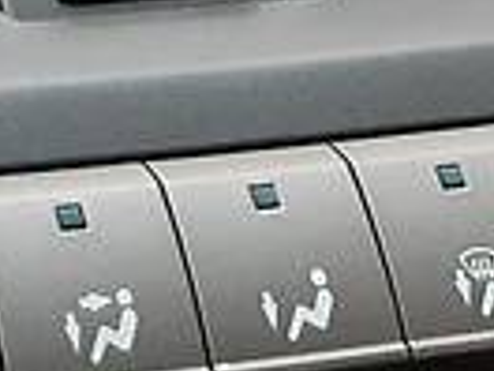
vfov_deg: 8.5
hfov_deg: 11.6
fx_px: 2241
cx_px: -400
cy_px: -573
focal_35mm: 157
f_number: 1.7
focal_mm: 3.9
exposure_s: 1/50
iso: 160
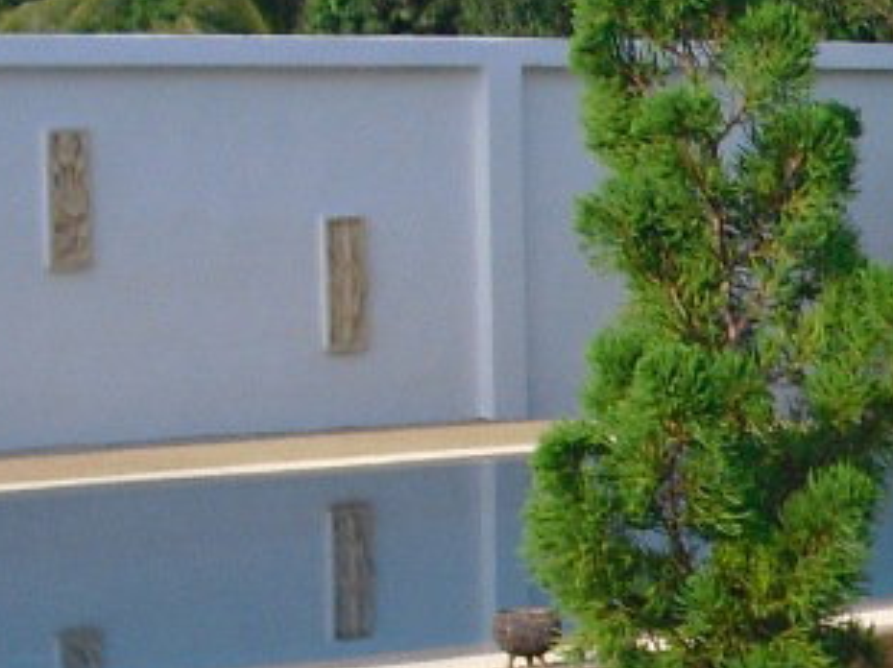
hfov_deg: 10.3
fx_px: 4795
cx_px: 1345
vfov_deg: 7.9
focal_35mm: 186
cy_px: 628
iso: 100
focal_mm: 6.3
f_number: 7.8
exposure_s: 1/100
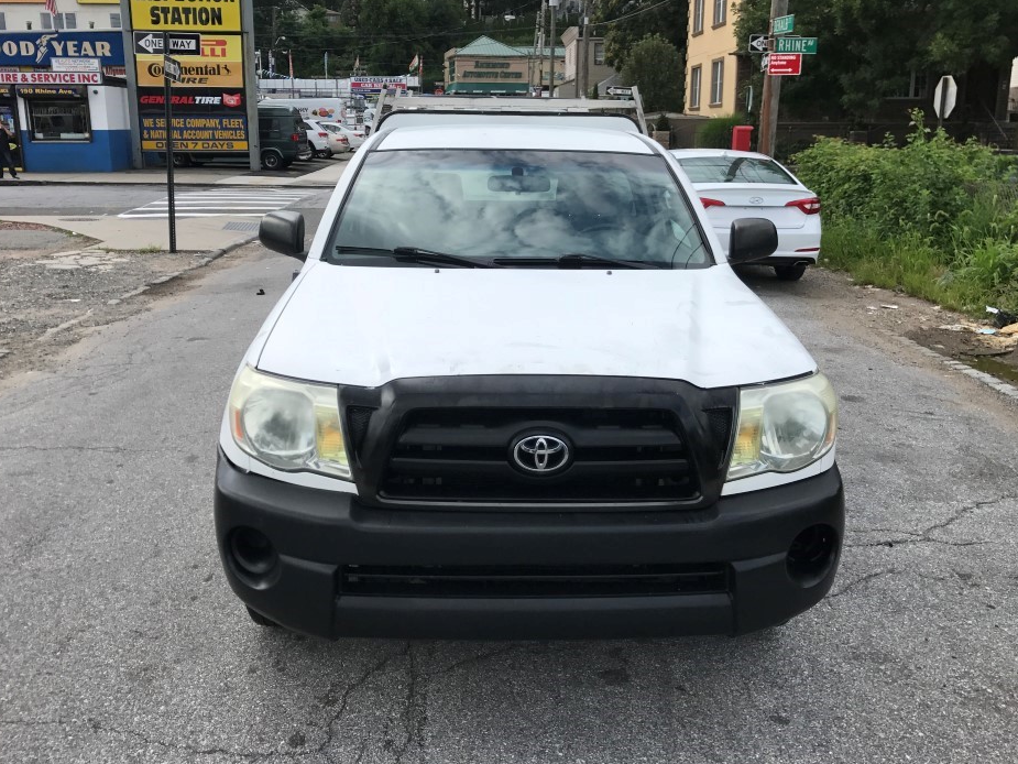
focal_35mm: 31
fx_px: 912
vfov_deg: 45.4
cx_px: 513
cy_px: 345
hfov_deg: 58.3
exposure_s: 1/1520
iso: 20
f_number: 1.8
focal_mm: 3.99
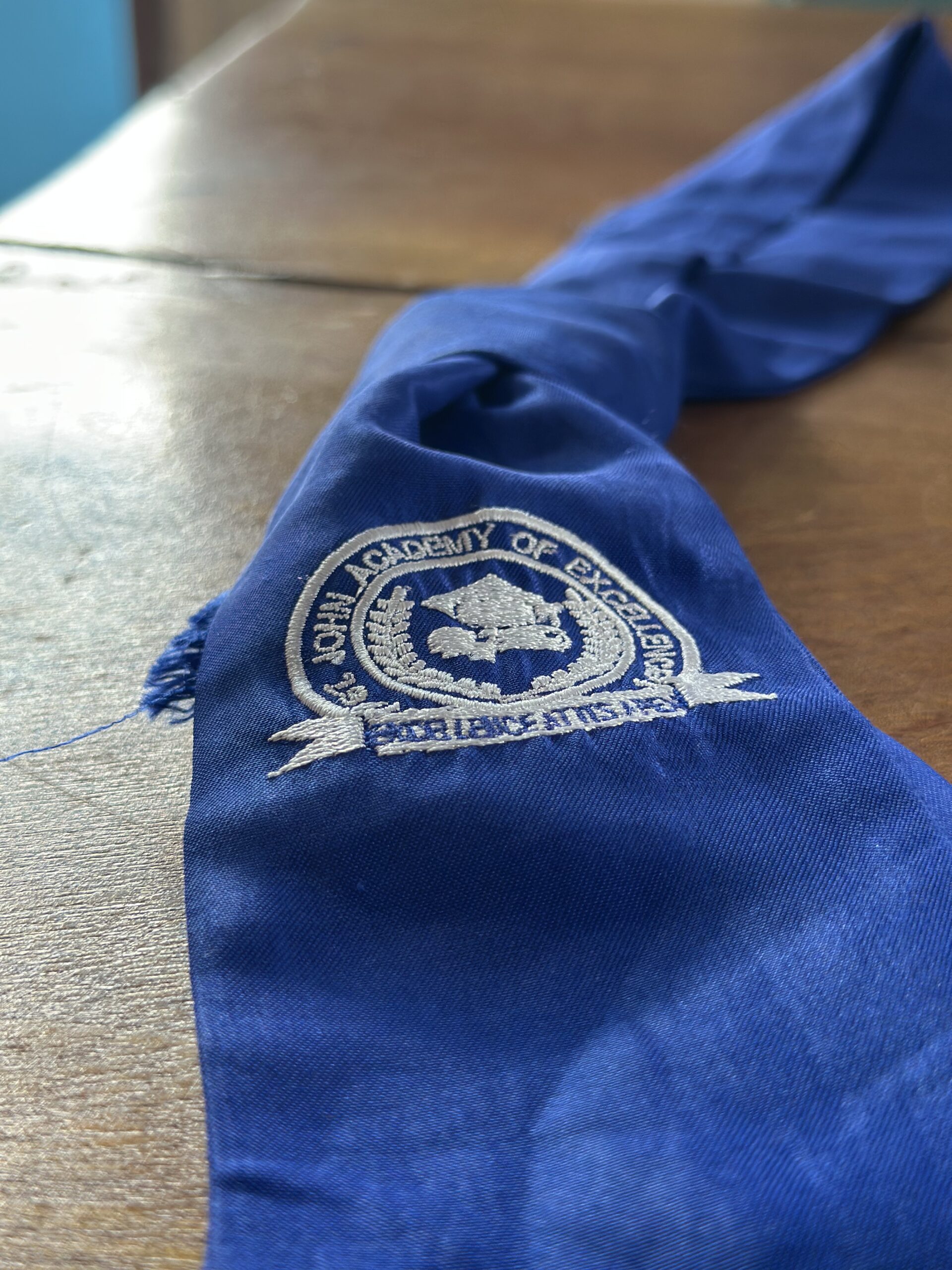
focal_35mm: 48
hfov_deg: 30.3
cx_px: 476
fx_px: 1760
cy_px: 635
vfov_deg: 39.7
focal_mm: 6.86
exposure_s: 1/116
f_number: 1.78
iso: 125
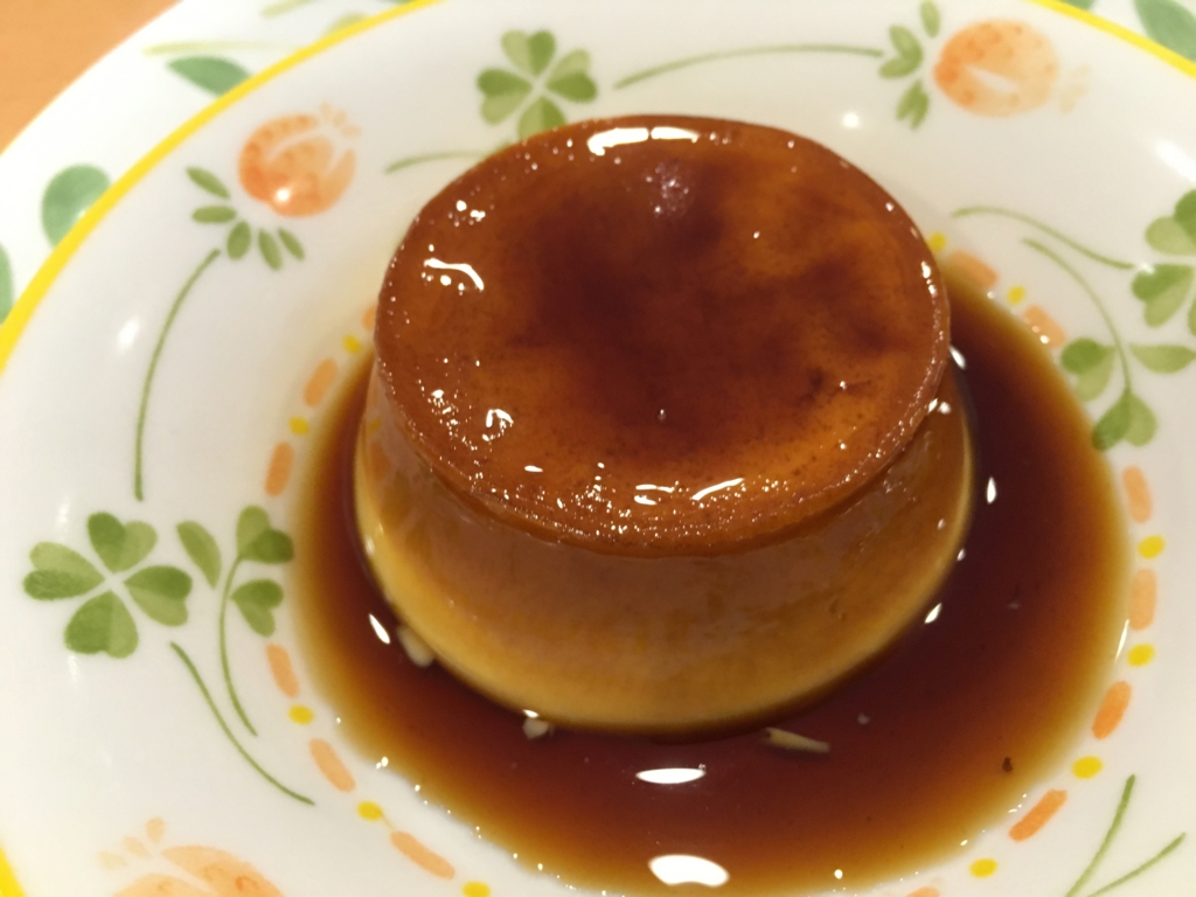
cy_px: 448
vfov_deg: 48.2
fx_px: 1002
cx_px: 598
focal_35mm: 29
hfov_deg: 61.7
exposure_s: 1/30
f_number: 2.2
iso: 160
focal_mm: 4.15
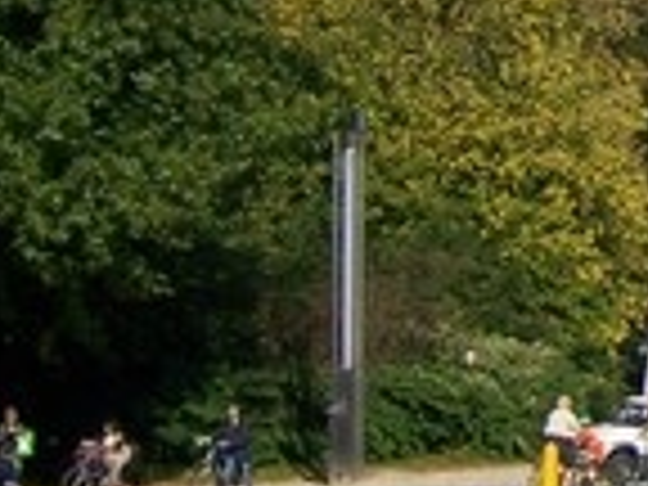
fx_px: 3051
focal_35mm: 163
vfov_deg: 9.0
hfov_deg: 10.9
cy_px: -104
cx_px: 1354
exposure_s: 1/640
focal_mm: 6
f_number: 4.5
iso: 80
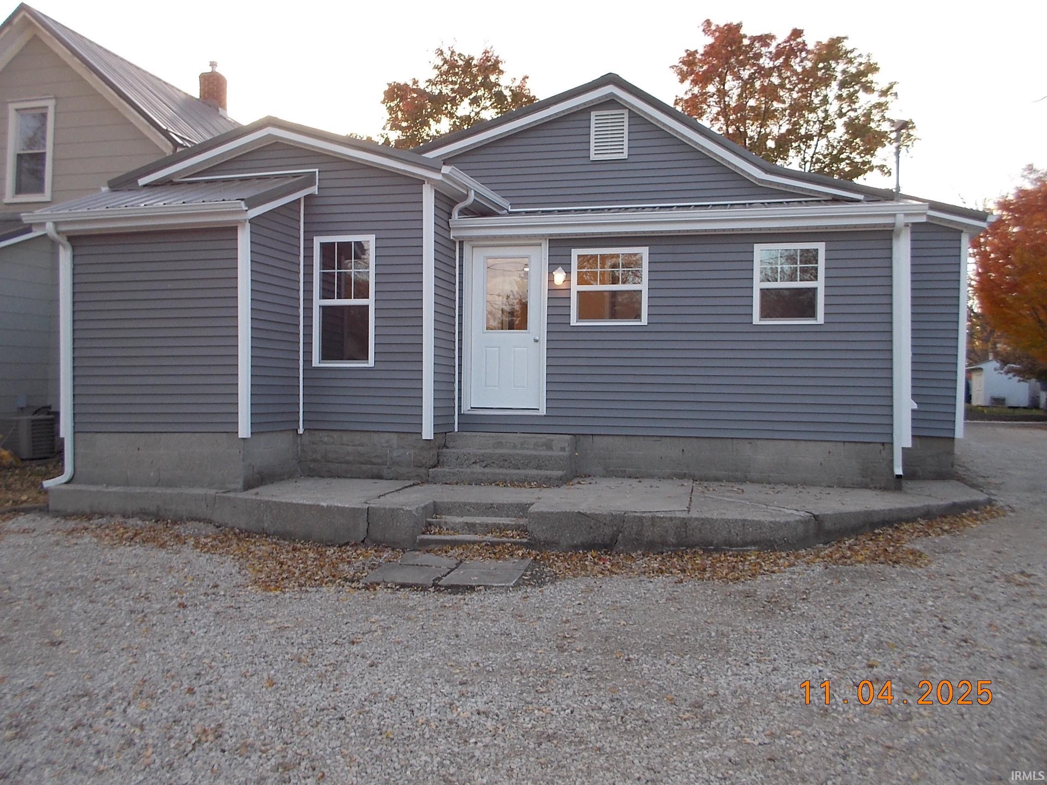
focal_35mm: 29
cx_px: 524
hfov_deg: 61.7
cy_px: 392
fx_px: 877
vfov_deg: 48.2
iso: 80
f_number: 3.3
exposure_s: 1/100
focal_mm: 4.1
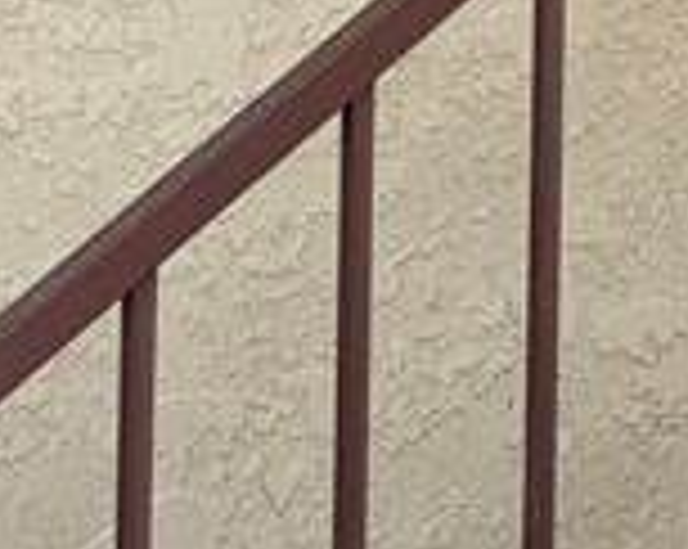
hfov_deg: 9.7
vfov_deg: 9.0
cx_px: 1992
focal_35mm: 157
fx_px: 3193
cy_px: -670
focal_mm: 6.76
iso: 100
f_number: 1.78
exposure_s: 1/602
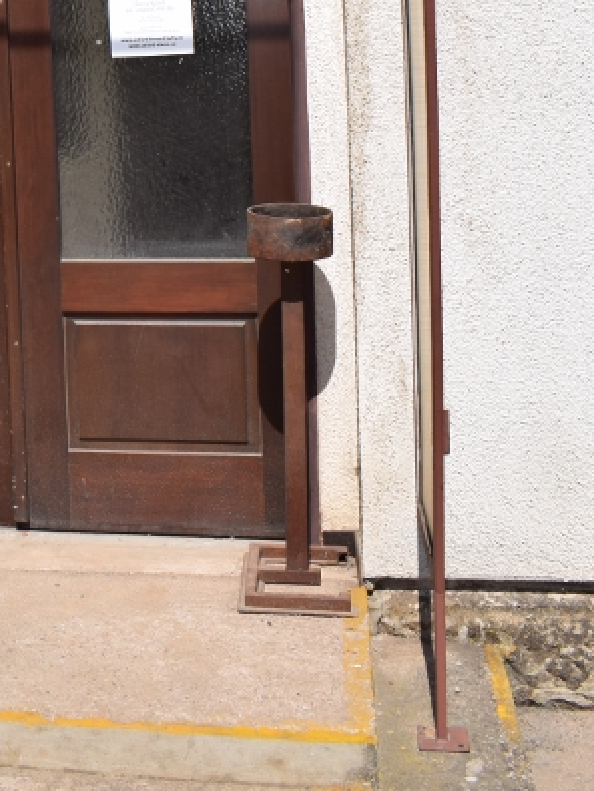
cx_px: -81
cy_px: -70
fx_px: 1532
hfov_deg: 20.8
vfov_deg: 26.7
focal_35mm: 67
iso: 100
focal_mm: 18
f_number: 11
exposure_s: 1/200
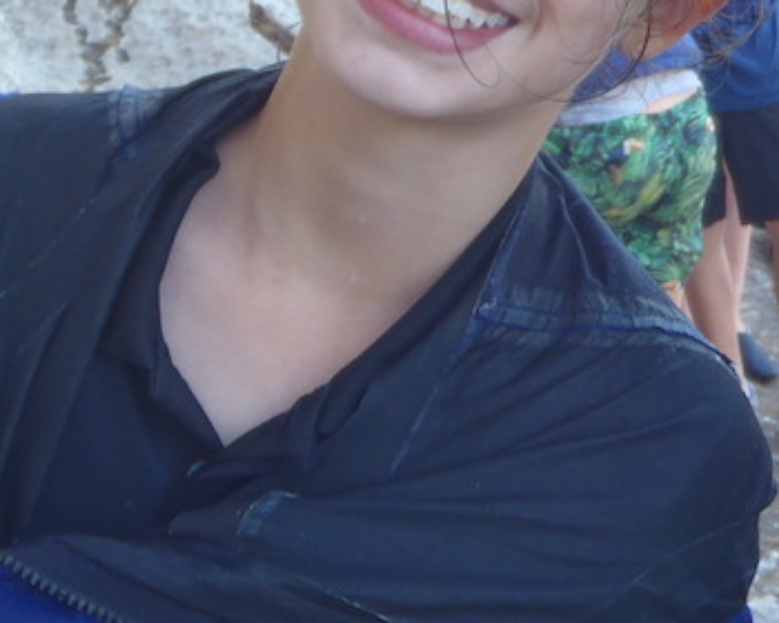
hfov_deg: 22.6
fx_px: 1844
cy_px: -36
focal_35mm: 80
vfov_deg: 18.6
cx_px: 835
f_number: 3.5
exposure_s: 1/40
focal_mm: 5
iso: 64
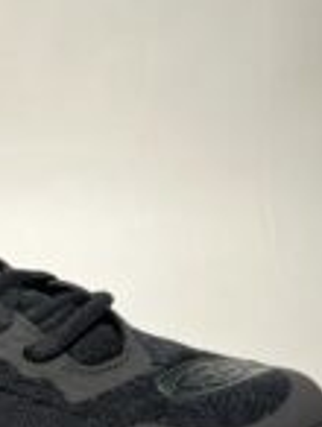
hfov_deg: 19.6
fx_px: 878
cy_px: 228
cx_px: -59
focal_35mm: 71
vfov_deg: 27.3
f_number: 1.6
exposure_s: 1/164
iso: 50
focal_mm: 5.1
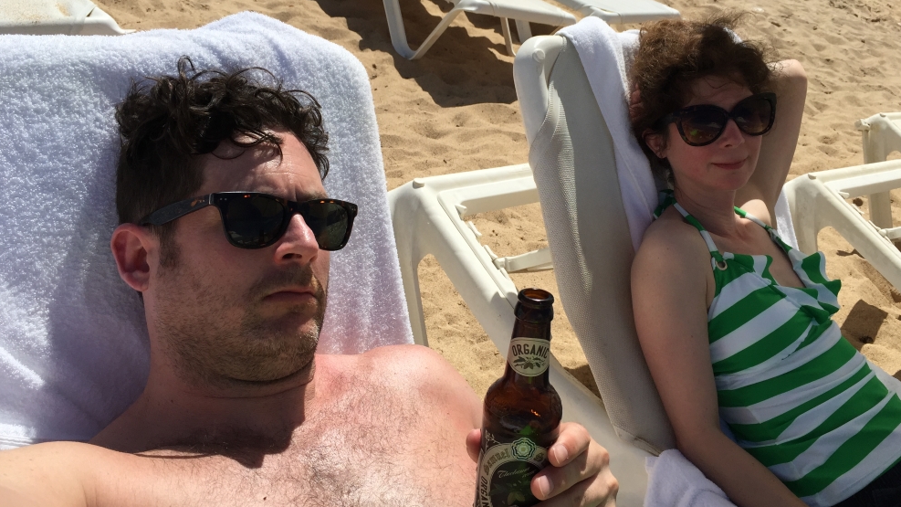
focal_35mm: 32
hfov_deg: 61.0
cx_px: 456
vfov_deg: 36.6
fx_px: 764
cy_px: 220
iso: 32
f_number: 2.2
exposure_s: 1/3968
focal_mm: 4.15
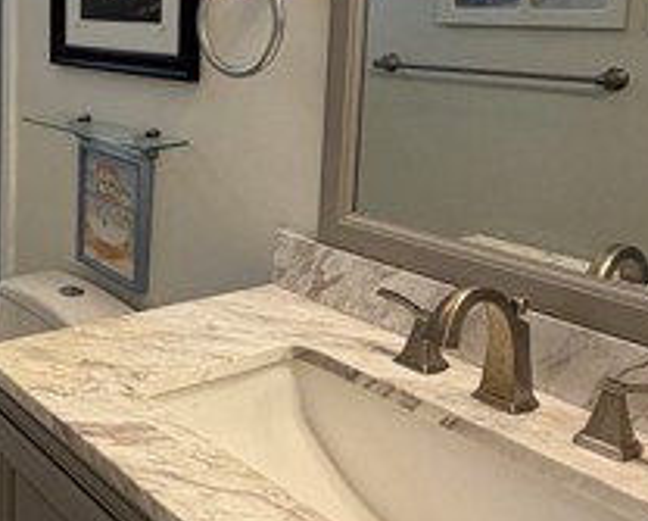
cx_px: -6
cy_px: 103
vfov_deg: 34.6
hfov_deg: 38.6
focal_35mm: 42
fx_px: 807
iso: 100
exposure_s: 1/120
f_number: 2.2
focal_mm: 2.22
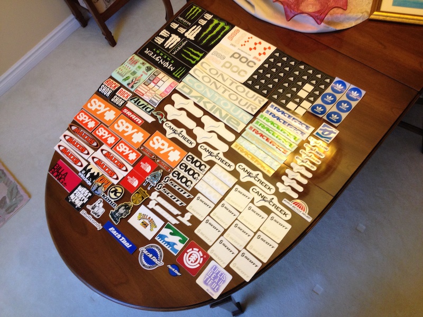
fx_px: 428
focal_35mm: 35
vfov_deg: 40.7
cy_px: 158
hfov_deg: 52.6
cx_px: 212
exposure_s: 1/20
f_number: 2.4
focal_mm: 4.28
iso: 125
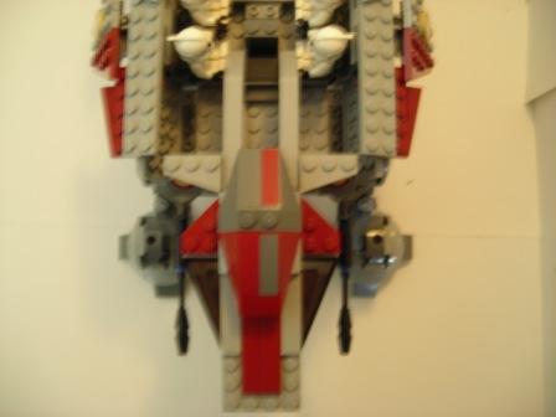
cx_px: 278
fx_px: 610
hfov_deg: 49.0
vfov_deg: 37.7
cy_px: 208
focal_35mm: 38
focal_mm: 6.3
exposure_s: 1/4.1
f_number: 3.2
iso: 50
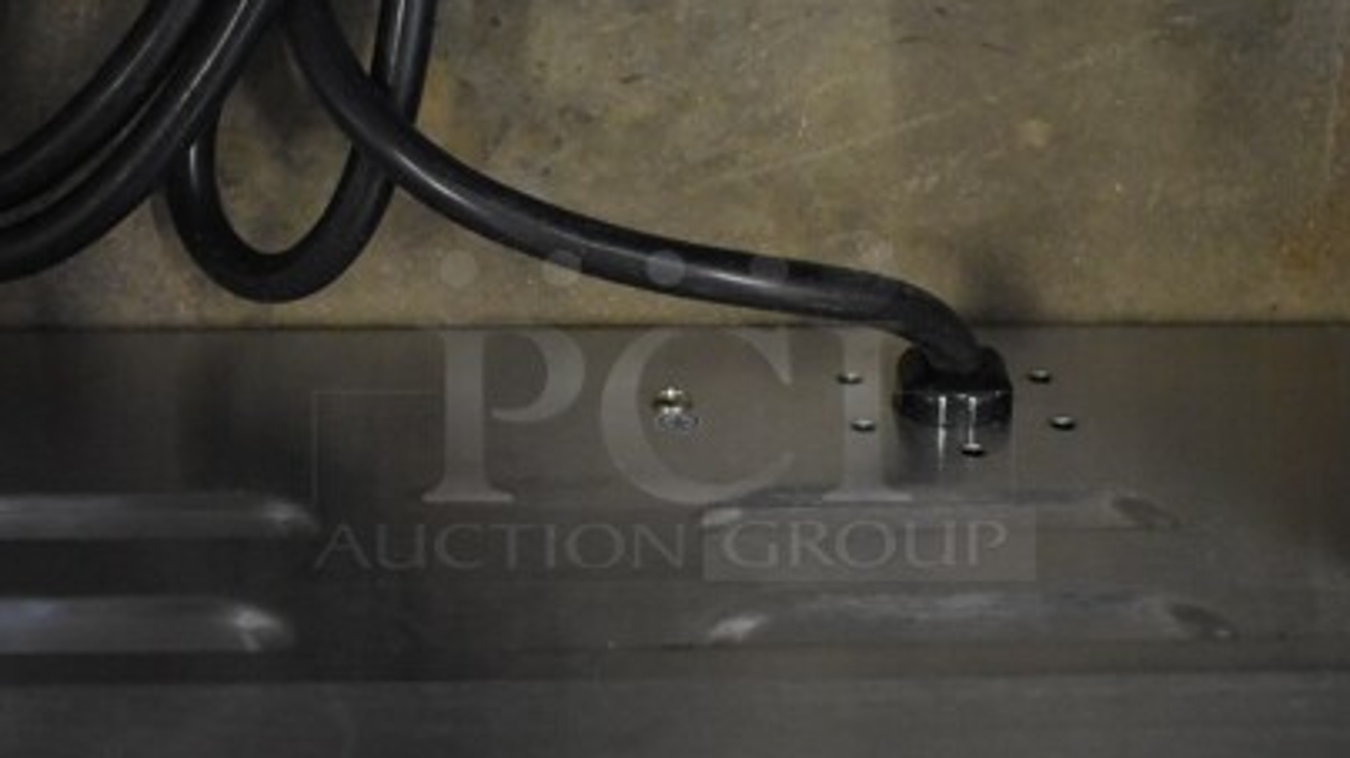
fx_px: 2040
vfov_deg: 21.1
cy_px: 404
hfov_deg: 36.6
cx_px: 665
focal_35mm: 57
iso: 4000
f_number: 3.8
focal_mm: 24
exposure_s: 1/125
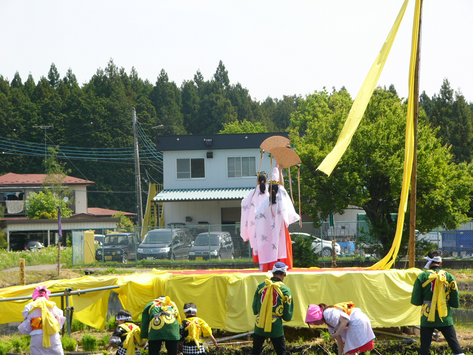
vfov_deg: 10.8
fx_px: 1872
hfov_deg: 14.4
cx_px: 236
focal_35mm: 137
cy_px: 178
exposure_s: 1/400
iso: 50
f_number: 4
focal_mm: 22.8
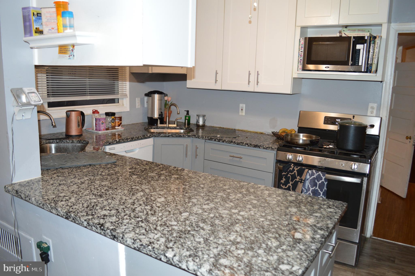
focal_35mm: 27
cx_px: 208
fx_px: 311
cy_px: 138
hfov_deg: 67.4
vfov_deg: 47.8
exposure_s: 1/60
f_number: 3.5
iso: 560
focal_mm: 18
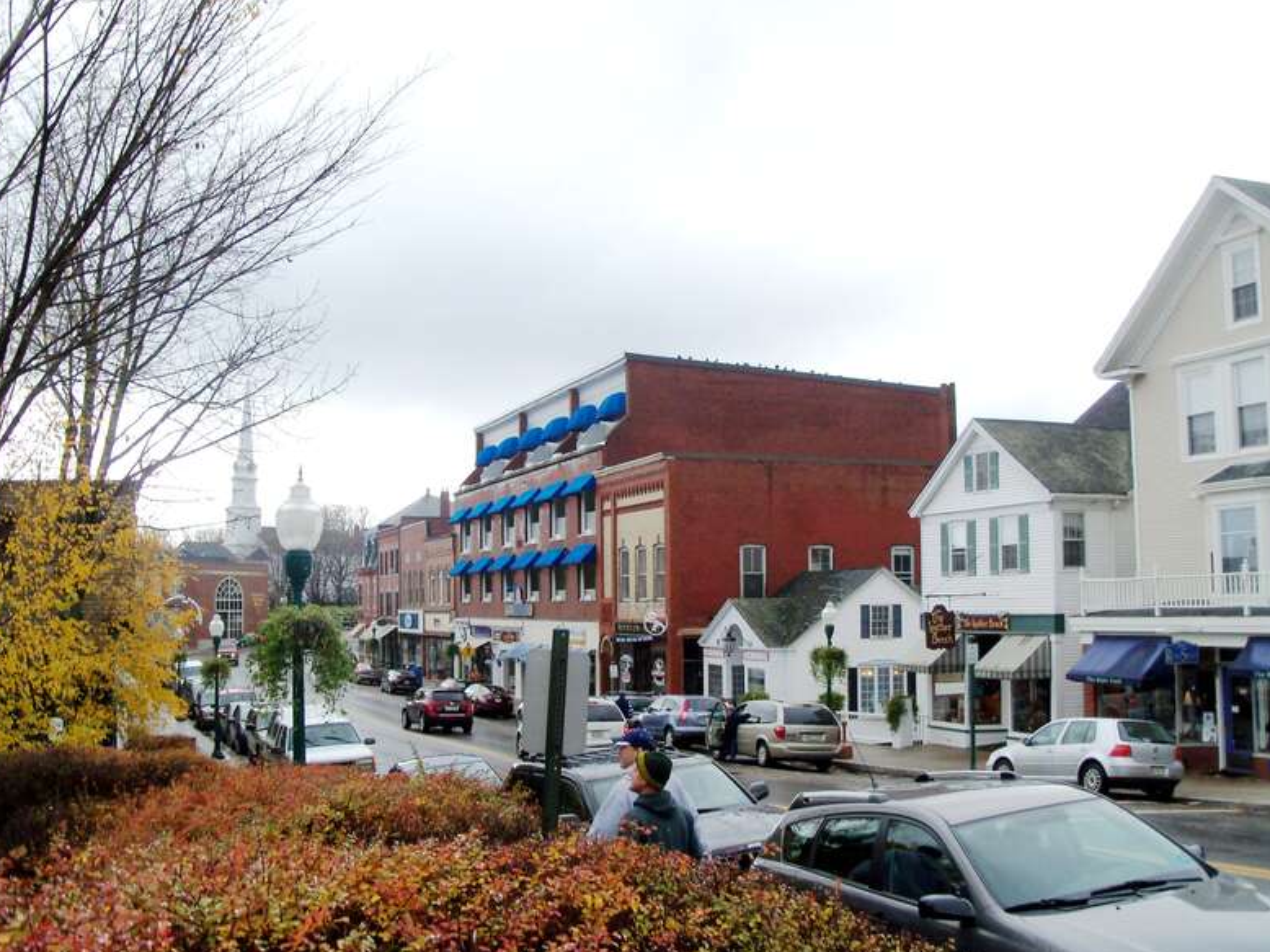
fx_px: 1320
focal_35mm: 36
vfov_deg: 39.6
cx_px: 633
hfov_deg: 51.4
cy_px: 485
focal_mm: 6.3
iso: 80
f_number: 3
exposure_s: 1/500
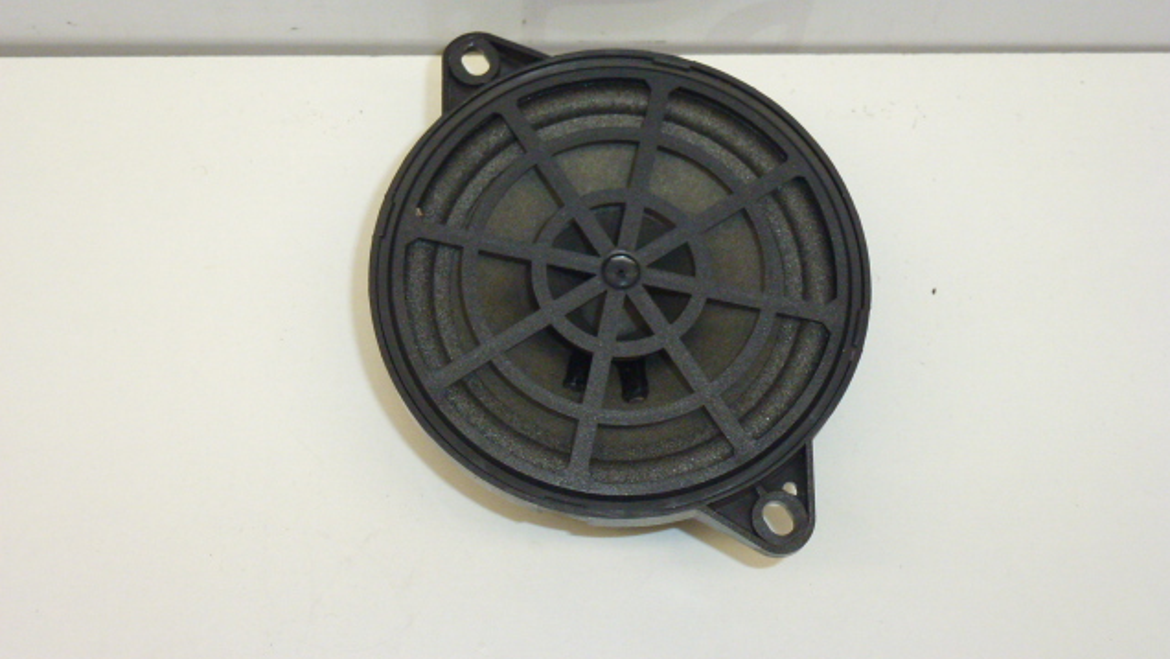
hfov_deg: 36.6
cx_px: 587
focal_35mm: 57
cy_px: 230
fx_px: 1769
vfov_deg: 21.0
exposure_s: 1/200
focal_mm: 9.4
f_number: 4.3
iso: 400
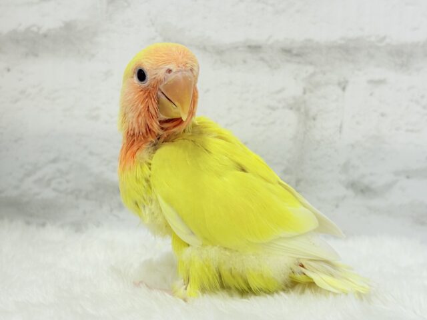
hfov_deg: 36.8
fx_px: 641
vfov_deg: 28.0
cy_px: 160
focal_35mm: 52
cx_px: 214
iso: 40
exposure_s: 1/50
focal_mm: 5.96
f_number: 1.6
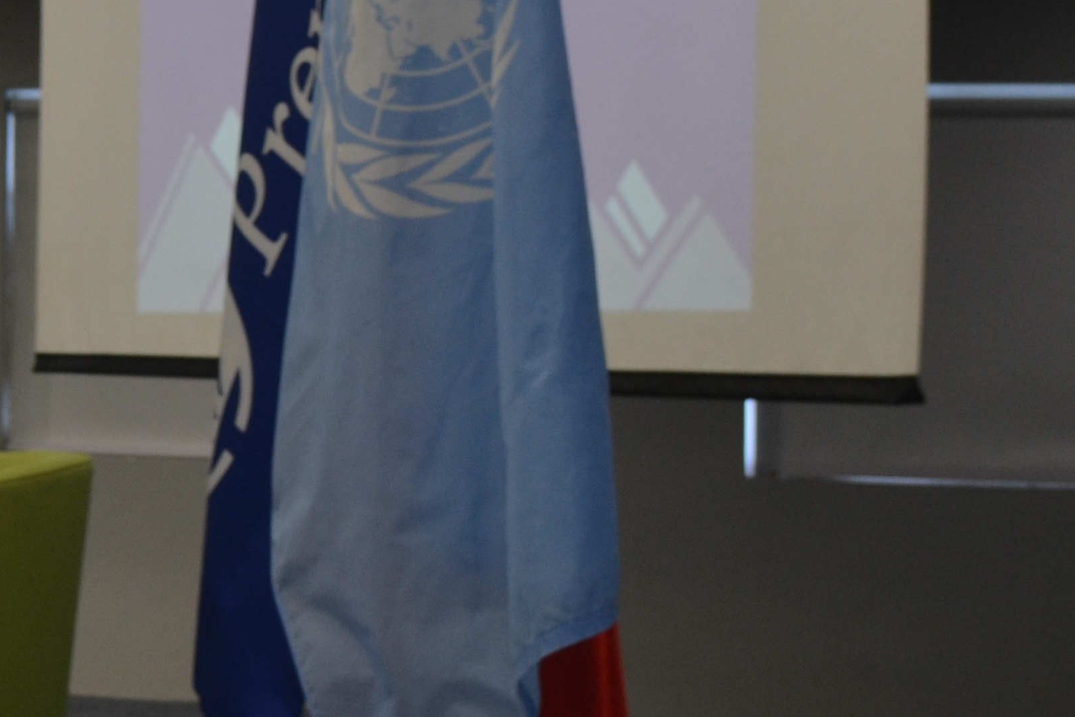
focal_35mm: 129
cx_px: -351
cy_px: 55
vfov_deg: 10.6
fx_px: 3853
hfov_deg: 15.1
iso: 400
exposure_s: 1/50
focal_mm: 30
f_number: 4.5
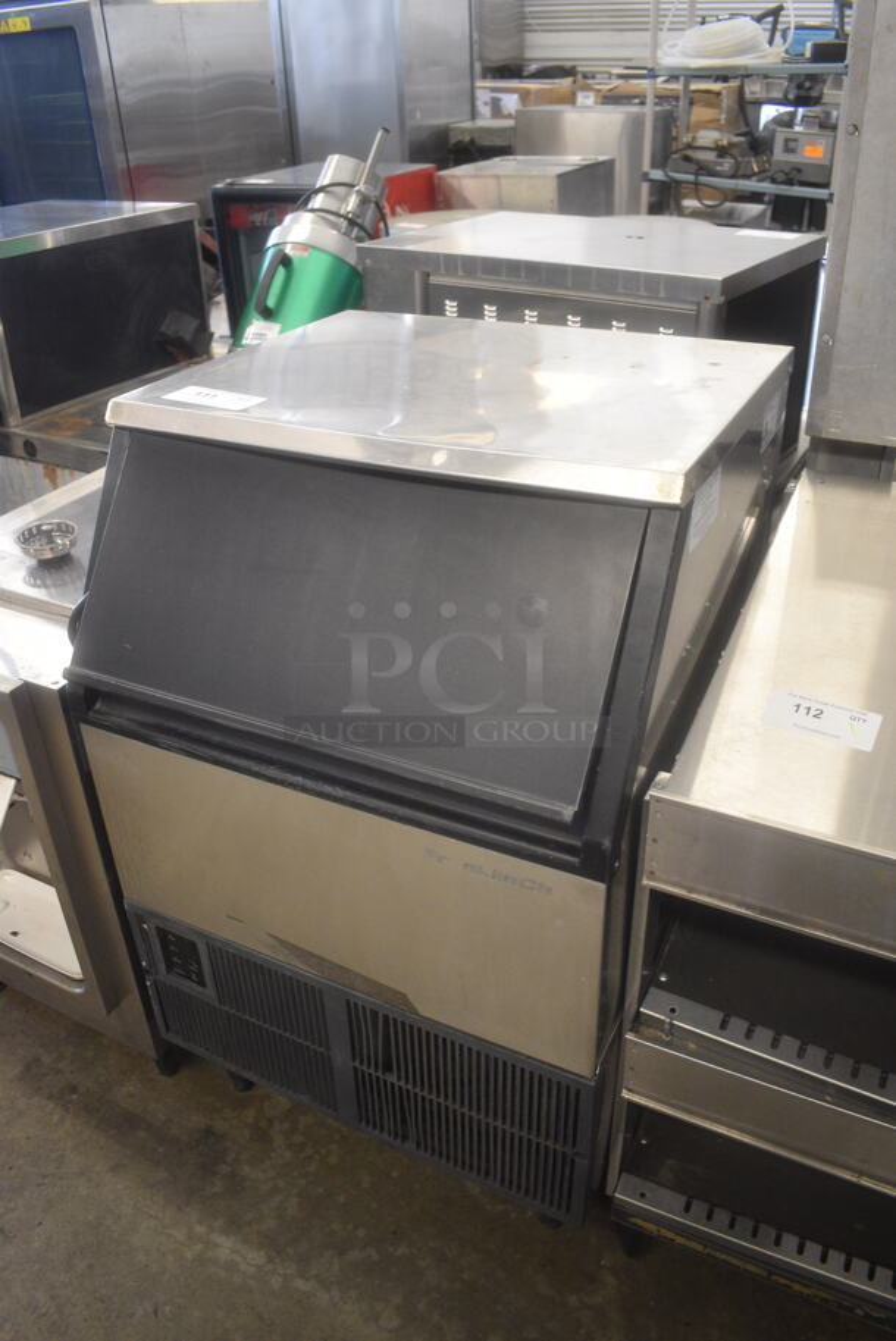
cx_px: 448
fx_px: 1006
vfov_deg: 67.3
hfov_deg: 48.0
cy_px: 670
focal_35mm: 27
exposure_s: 1/125
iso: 1400
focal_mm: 18
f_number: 3.5
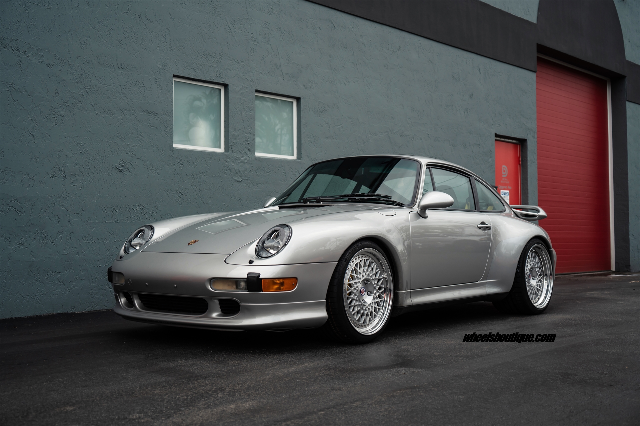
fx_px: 782
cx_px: 320
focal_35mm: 44
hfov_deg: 44.5
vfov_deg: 30.5
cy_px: 213
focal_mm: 44
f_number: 4
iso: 200
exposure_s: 1/1000
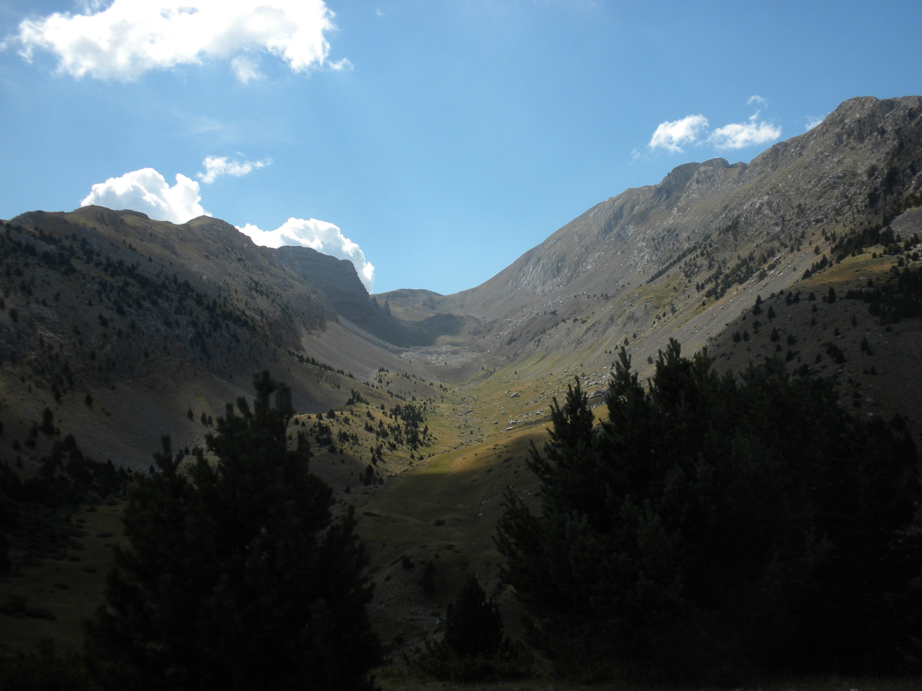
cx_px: 461
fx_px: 985
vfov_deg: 38.7
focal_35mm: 37
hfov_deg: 50.1
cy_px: 346
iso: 64
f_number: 10
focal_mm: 6.6
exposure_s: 1/145
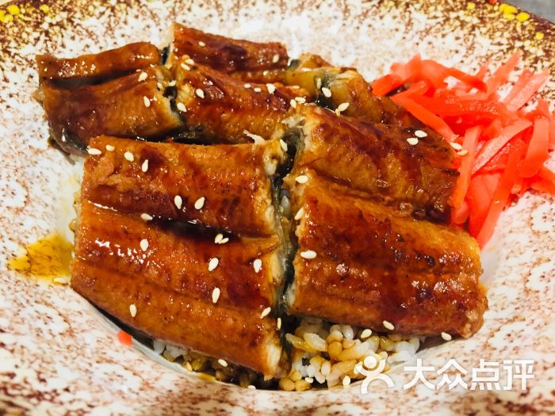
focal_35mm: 29
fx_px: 465
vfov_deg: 48.2
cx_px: 278
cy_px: 208
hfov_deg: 61.7
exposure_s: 1/33
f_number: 2.2
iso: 250
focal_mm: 4.15
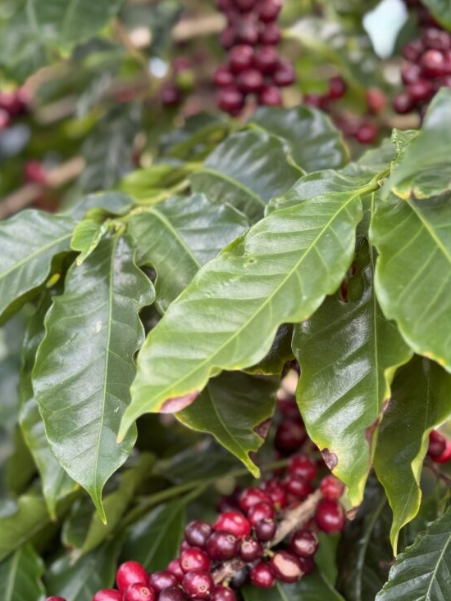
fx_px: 1165
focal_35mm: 67
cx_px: 240
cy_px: 363
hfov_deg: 21.9
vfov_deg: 28.9
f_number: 1.78
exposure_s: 1/172
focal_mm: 6.86
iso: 80
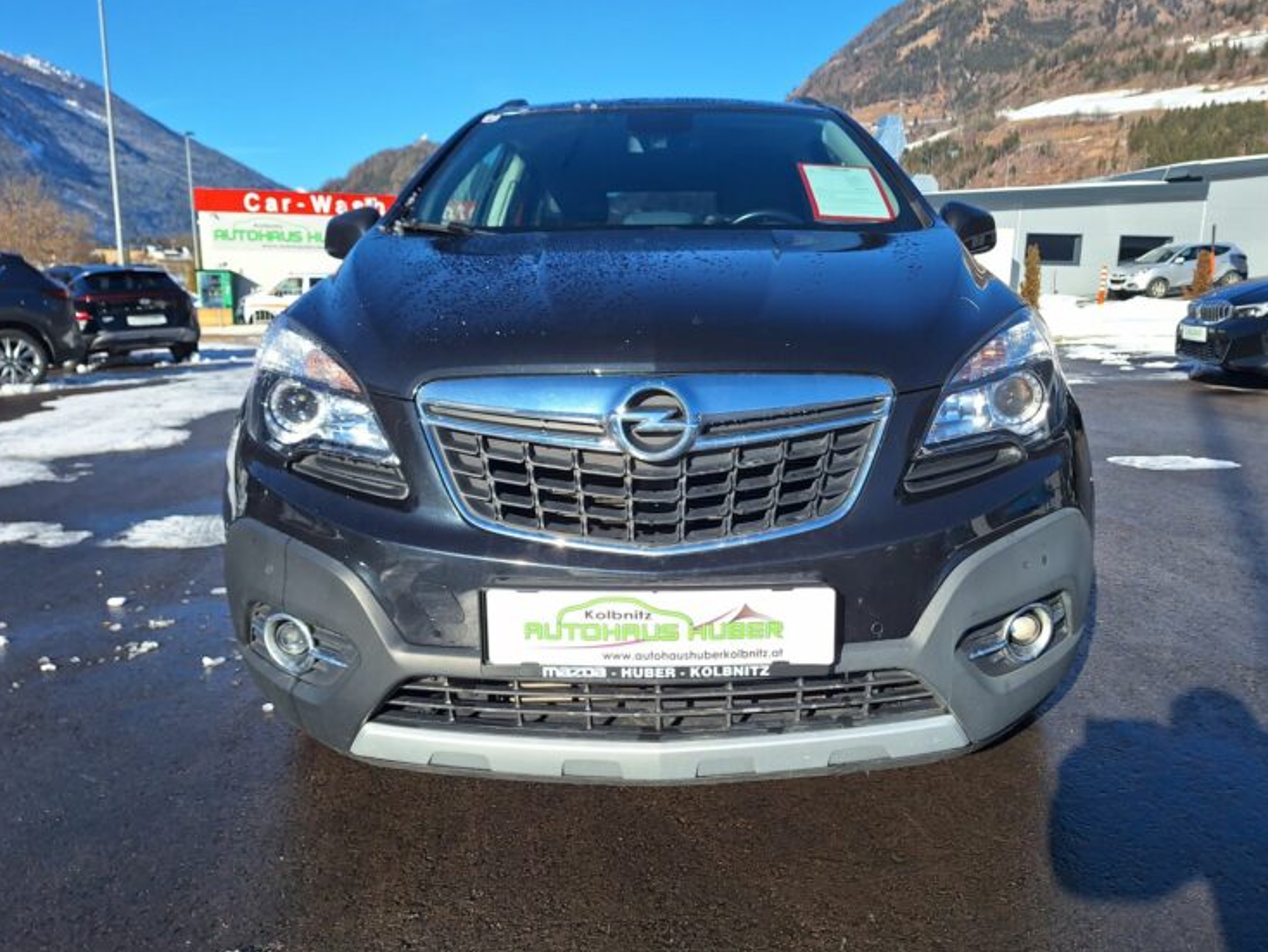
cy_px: 454
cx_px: 674
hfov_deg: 69.3
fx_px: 916
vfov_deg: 54.9
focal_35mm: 25
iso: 40
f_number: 1.8
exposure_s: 1/2732
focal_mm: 5.54
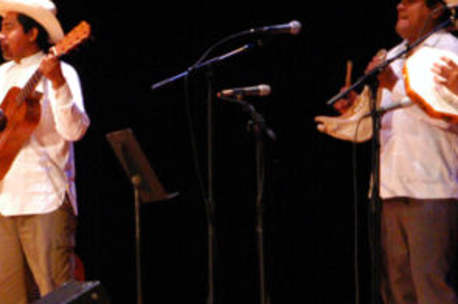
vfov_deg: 4.2
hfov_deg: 6.3
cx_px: -147
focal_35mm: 323
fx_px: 4105
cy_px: 174
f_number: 5
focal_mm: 62
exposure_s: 1/80
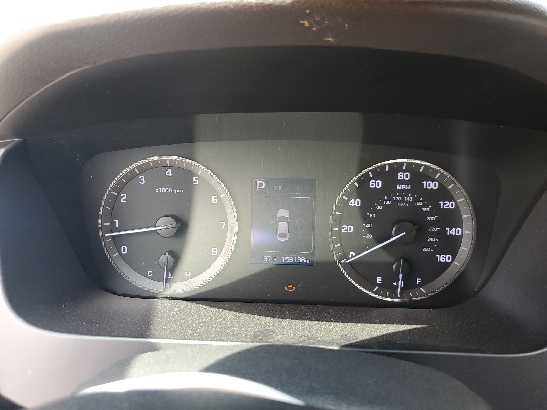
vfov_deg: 53.1
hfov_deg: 67.3
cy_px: 205
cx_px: 274
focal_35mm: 26
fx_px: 411
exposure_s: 1/120
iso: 61
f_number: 1.5
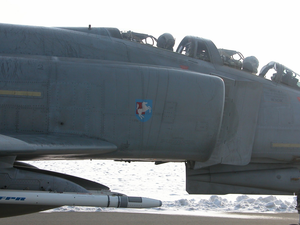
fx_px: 641
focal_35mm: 74
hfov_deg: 26.3
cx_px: 150
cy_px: 112
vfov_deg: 19.9
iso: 100
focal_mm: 18.8
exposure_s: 1/917
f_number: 4.7
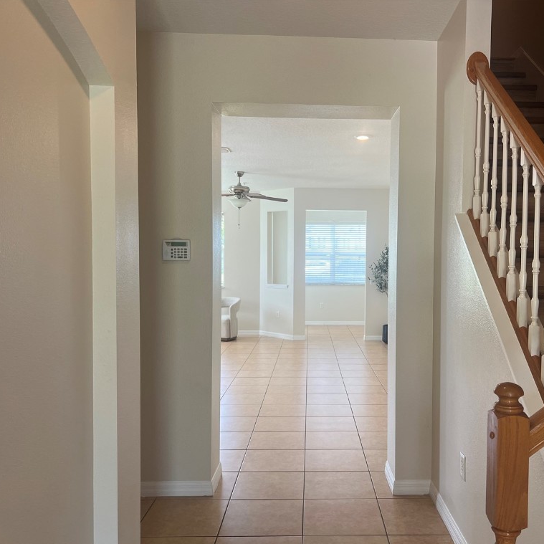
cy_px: 274
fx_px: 551
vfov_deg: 52.5
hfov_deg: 52.2
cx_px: 328
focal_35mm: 31
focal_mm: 5.7
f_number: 1.5
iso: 64
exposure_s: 1/120
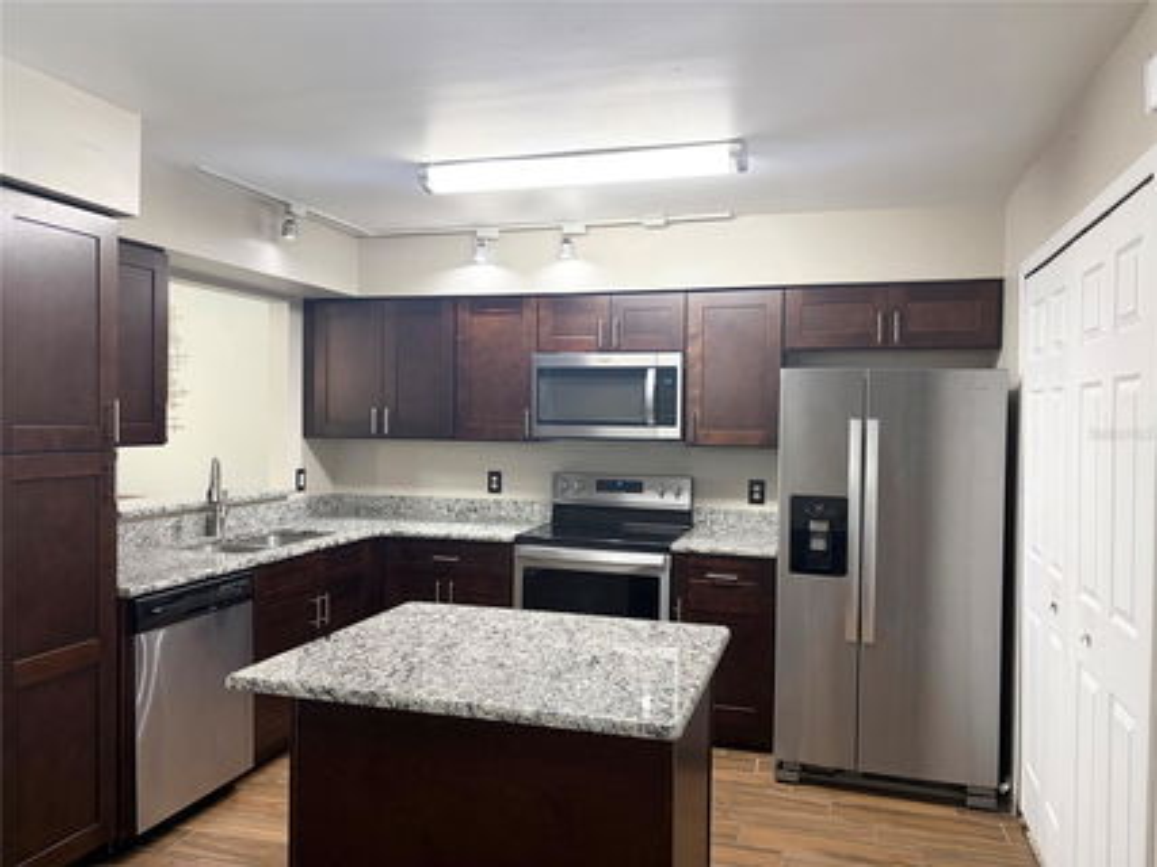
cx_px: 578
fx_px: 869
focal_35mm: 26
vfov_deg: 53.0
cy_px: 434
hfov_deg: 67.3
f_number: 1.6
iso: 160
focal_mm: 5.96
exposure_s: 1/60
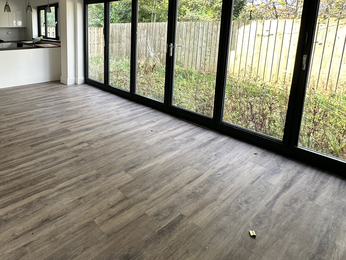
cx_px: 93
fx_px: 240
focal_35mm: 24
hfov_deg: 67.7
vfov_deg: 54.2
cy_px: 65
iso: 80
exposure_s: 1/99
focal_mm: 2.22
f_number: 2.2
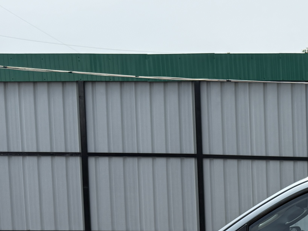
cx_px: 427
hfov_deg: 20.7
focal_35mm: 84
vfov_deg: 16.5
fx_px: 747
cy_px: 306
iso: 80
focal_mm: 6.76
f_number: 1.78
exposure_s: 1/3759
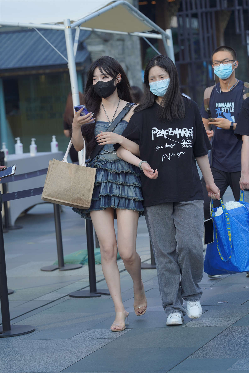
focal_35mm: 135
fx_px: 1401
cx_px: 124
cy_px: 186
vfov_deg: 15.2
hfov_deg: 10.2
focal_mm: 135
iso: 320
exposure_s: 1/500
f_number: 5.6
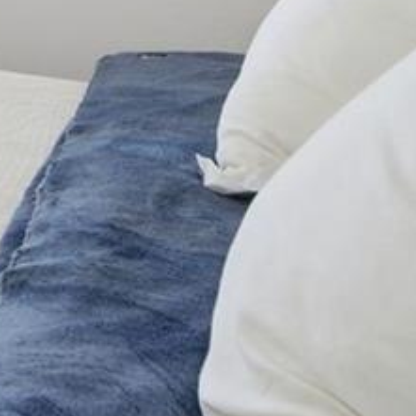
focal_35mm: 86
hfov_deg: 14.1
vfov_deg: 18.1
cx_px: -570
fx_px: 1169
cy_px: -192
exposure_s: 1/60
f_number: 8
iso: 125
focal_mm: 14
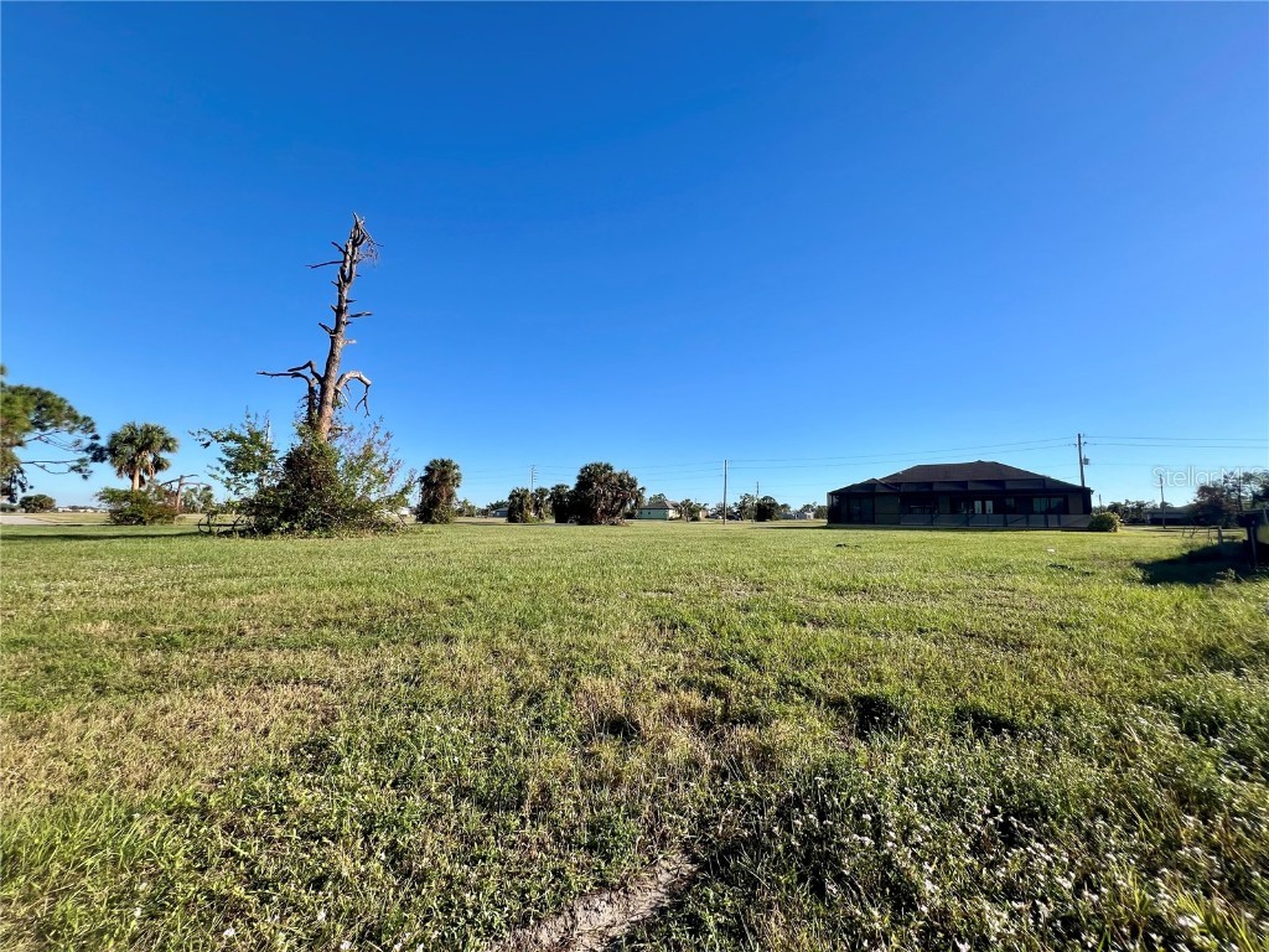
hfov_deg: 106.2
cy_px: 476
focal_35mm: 13
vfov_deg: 89.9
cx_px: 634
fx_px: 477
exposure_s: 1/1623
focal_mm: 1.57
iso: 32
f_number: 1.8
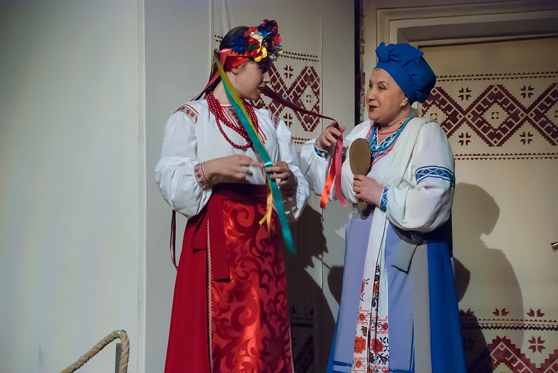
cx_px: 279
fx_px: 2095
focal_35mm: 135
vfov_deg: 10.2
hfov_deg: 15.2
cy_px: 186
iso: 1250
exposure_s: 1/50
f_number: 5.6
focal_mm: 90
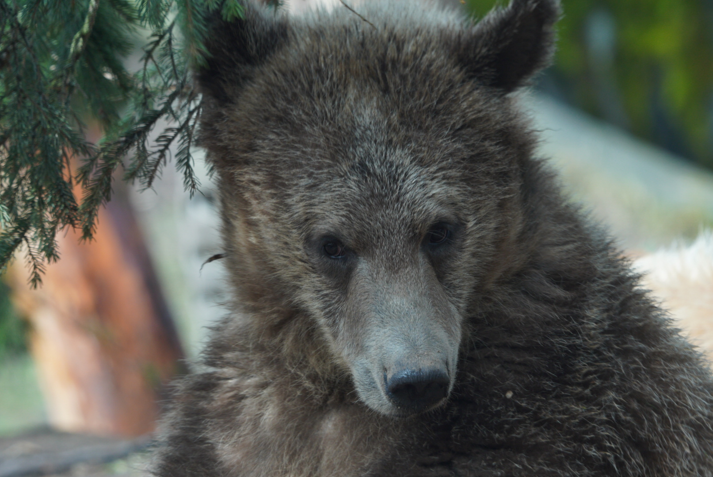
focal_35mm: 513
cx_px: 357
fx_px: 10157
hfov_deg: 4.0
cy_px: 238
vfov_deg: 2.7
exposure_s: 1/40
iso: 320
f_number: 11
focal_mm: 341
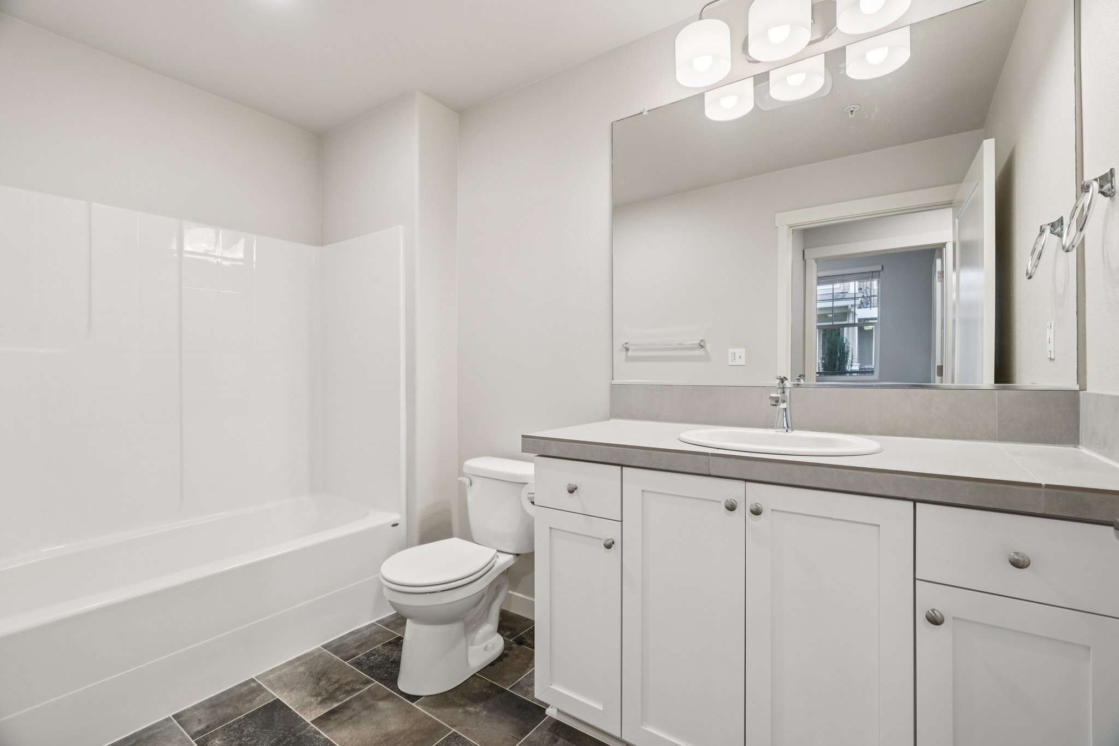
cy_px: 373
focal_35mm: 16
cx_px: 560
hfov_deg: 96.7
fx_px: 497
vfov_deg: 73.7
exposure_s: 1/6
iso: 400
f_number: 8
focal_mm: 16
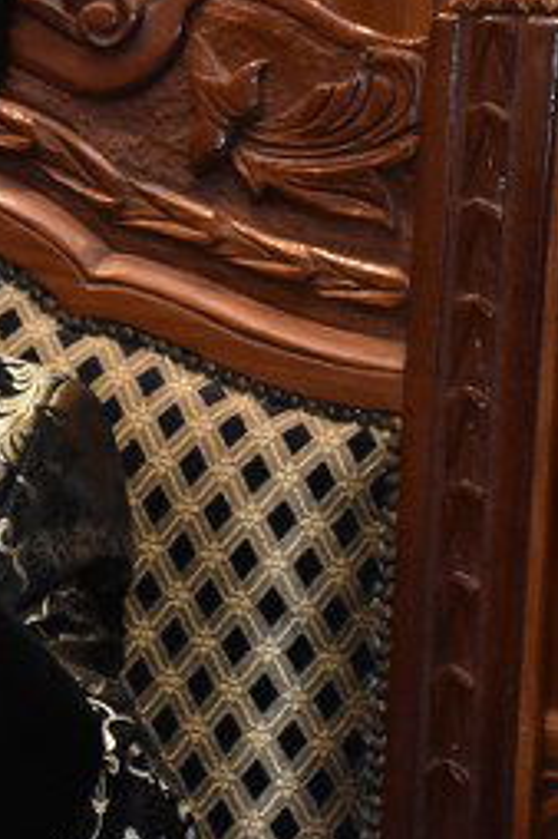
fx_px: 5727
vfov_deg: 8.4
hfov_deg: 5.5
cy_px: 277
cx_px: -456
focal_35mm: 246
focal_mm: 52
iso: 2500
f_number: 6.3
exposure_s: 1/125
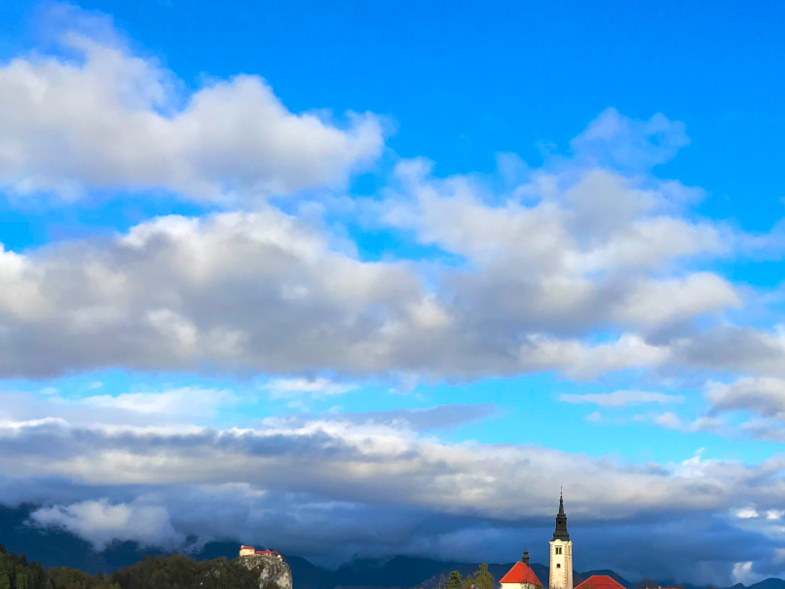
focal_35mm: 50
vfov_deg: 28.2
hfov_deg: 38.1
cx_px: 445
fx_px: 1134
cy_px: 514
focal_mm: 3.99
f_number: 1.8
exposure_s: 1/1520
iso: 20
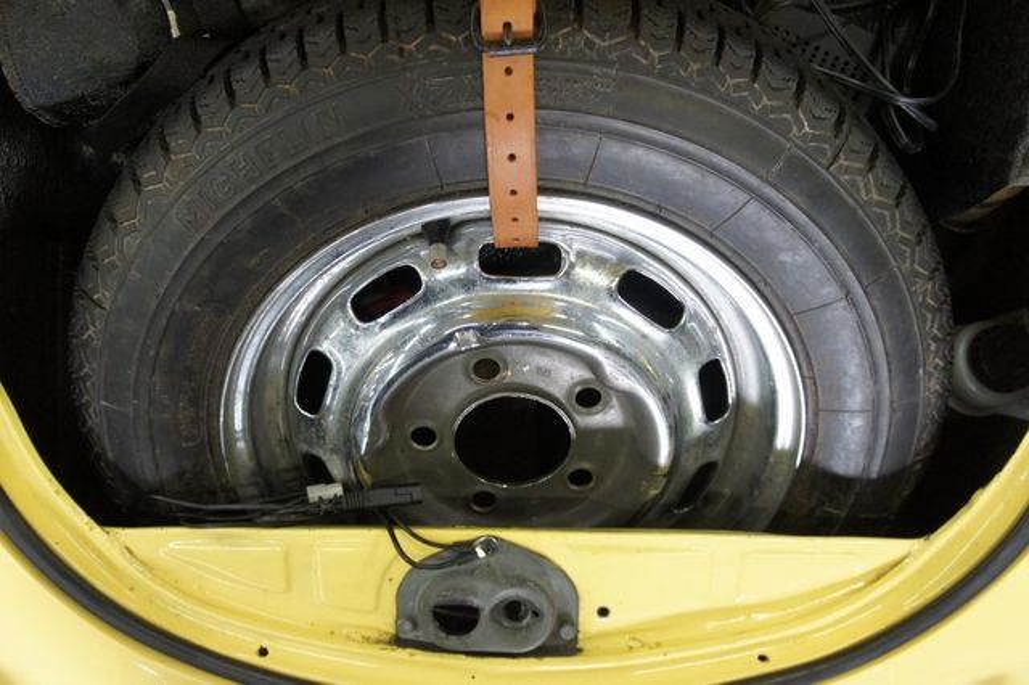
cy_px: 342
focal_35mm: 32
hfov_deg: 59.5
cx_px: 514
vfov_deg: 41.7
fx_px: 900
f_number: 4
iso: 1600
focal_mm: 21
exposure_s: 1/160
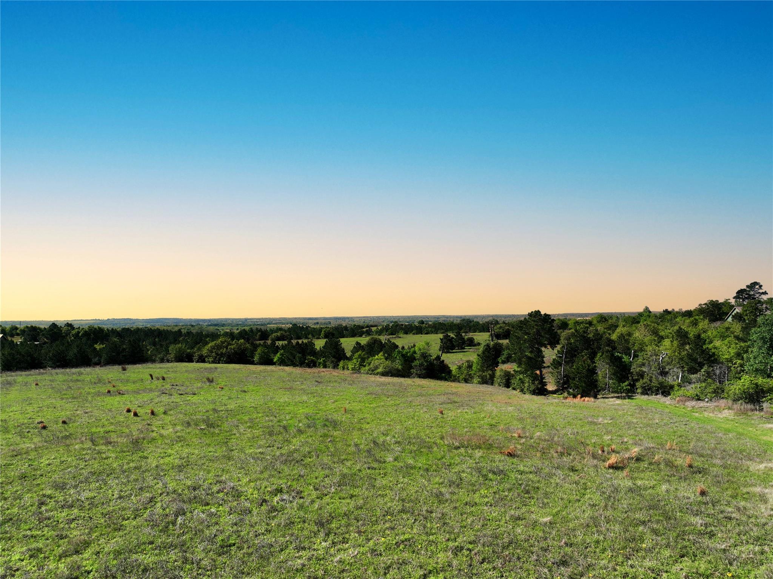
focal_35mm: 24
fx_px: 536
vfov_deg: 56.8
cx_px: 386
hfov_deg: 71.6
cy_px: 290
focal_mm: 12.29
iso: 100
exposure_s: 1/2500
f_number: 2.8
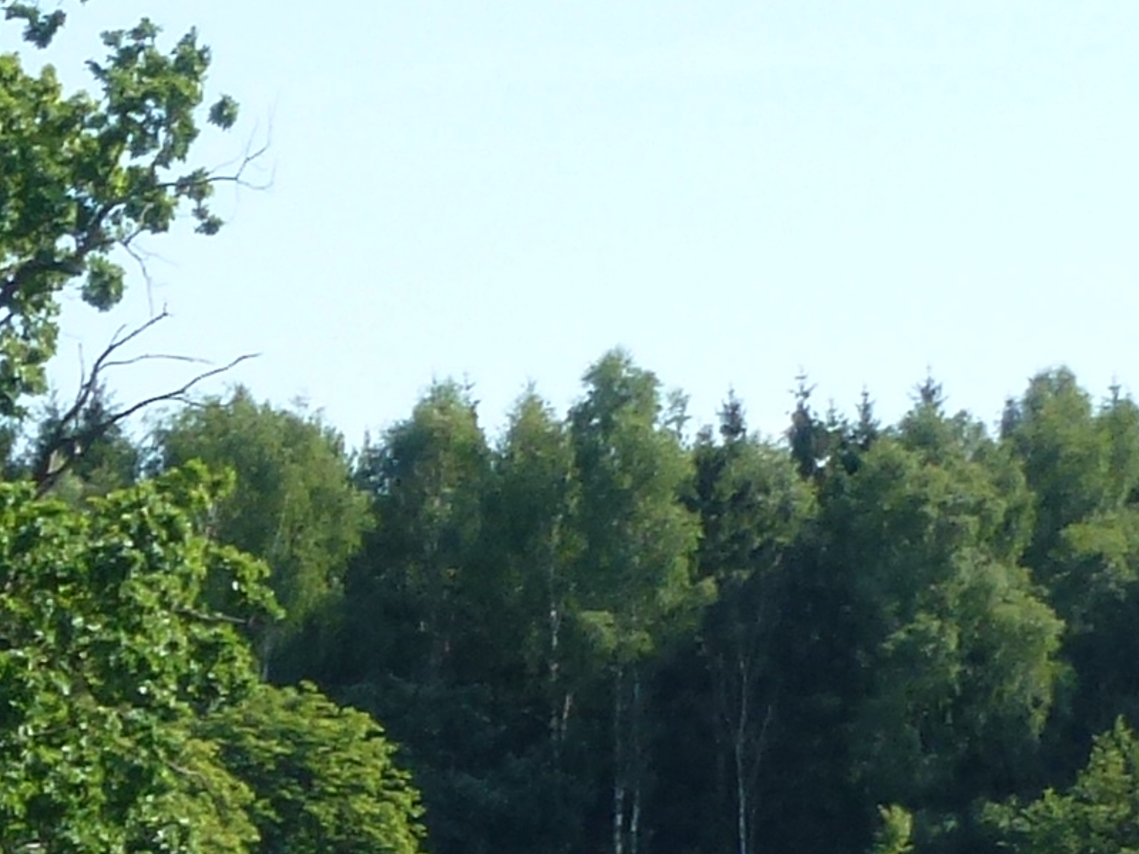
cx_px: -1103
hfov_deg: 7.8
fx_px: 7996
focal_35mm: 243
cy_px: 975
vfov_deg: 6.1
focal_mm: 8
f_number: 4
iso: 100
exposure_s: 1/400
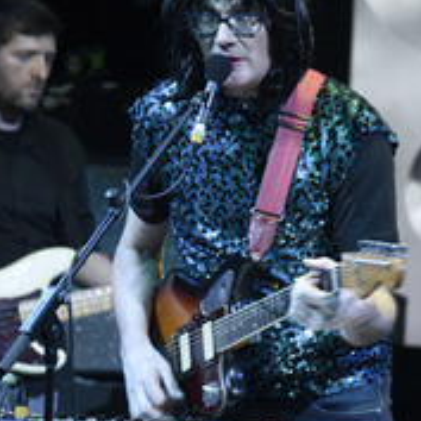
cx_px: 225
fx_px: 3564
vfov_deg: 6.8
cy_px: 216
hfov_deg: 6.8
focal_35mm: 259
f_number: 4
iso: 1600
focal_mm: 120
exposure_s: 1/50
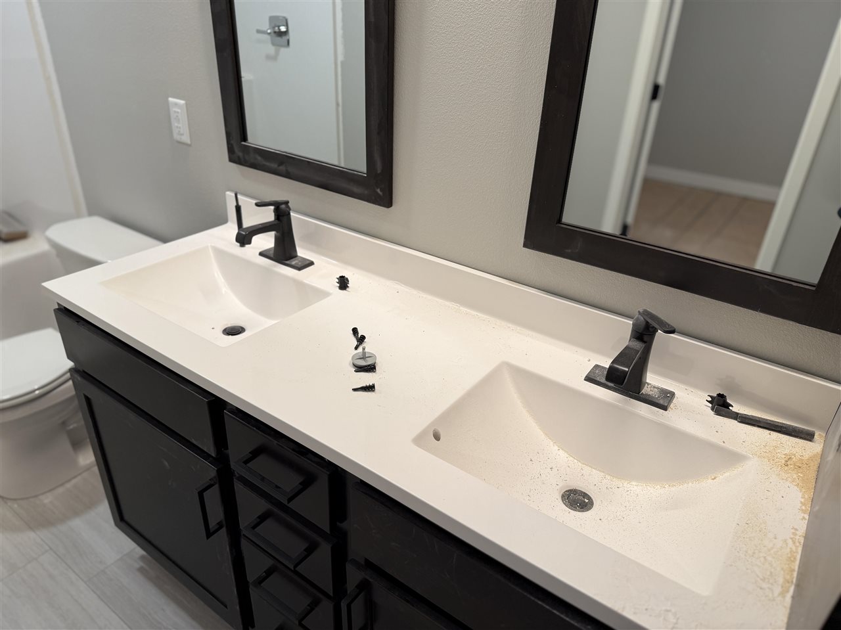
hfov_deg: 71.6
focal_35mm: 24
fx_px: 583
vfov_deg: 56.8
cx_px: 420
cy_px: 315
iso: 125
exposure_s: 1/120
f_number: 1.78
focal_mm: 6.76
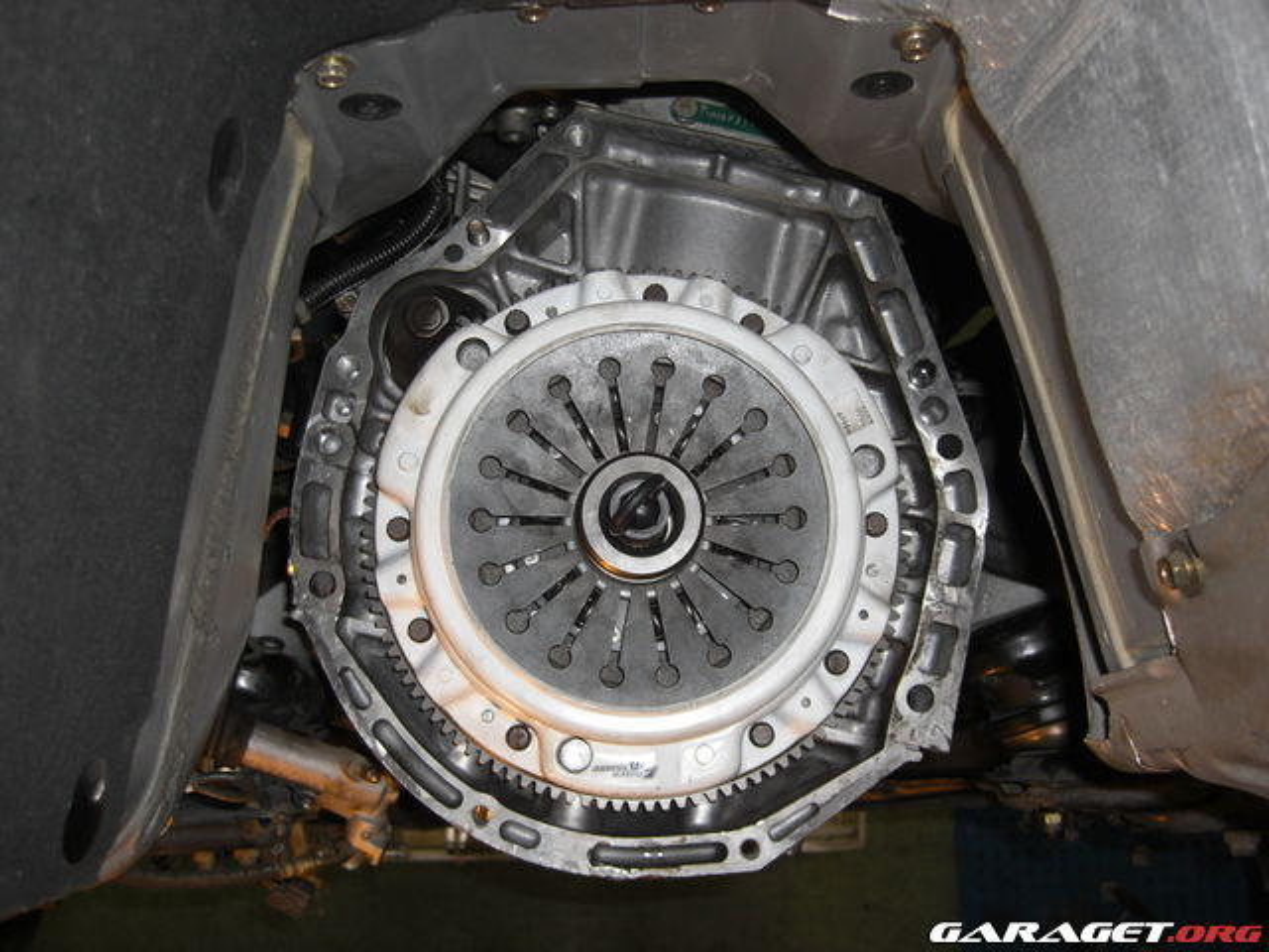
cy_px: 476
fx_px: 1393
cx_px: 634
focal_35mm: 38
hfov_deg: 49.0
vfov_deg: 37.7
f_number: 2.8
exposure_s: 1/60
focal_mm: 7.9
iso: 100
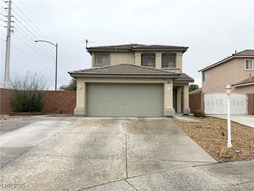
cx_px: 127
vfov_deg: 56.8
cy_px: 96
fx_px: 176
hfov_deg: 71.6
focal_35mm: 24
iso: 80
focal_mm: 6.76
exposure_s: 1/1770
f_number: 1.78
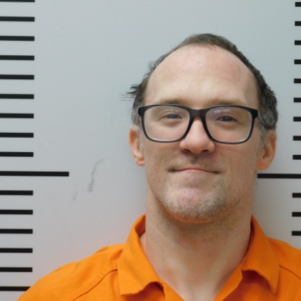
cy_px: 160
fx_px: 1466
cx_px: 176
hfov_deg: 11.7
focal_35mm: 149
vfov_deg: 11.7
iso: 220
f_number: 4.8
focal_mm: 20.3
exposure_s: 1/30
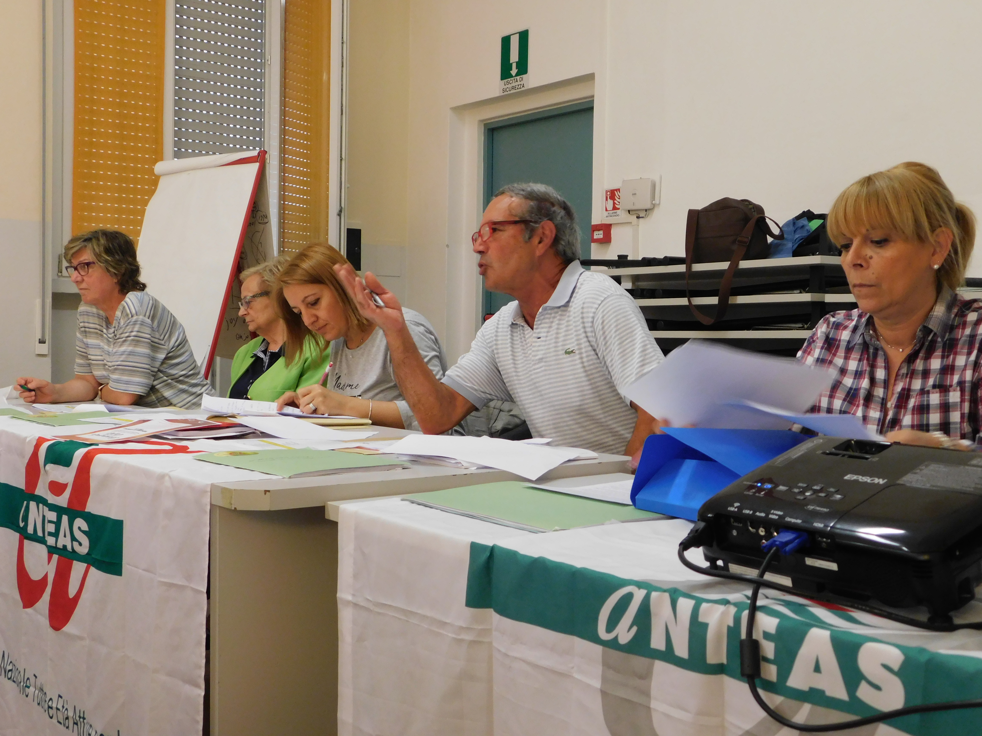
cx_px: 491
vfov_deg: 36.0
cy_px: 368
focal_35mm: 40
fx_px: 1135
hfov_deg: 46.8
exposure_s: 1/30
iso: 320
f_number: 3.6
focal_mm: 7.1
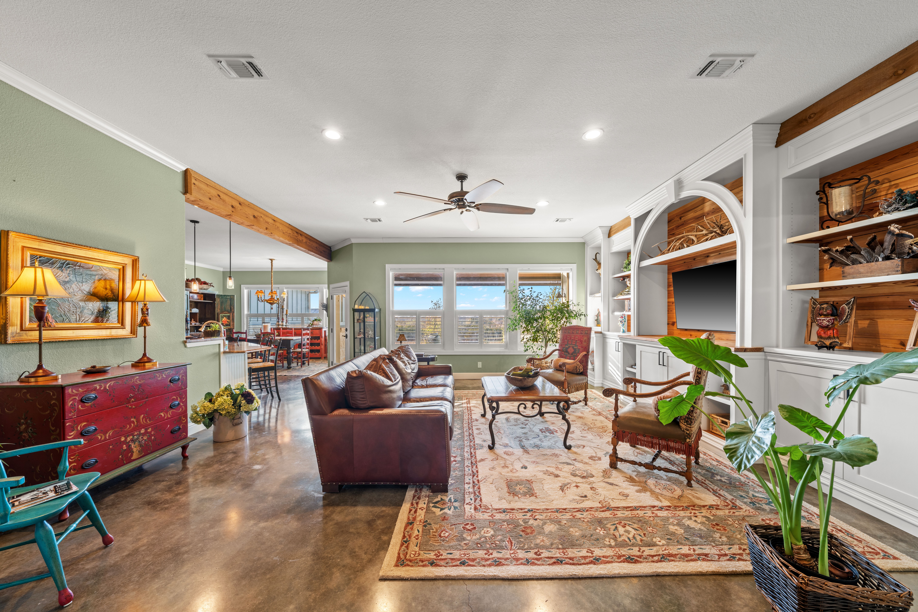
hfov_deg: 112.6
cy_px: 306
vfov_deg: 90.0
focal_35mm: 12
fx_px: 306
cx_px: 459
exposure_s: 1/8
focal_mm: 12
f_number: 8
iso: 100
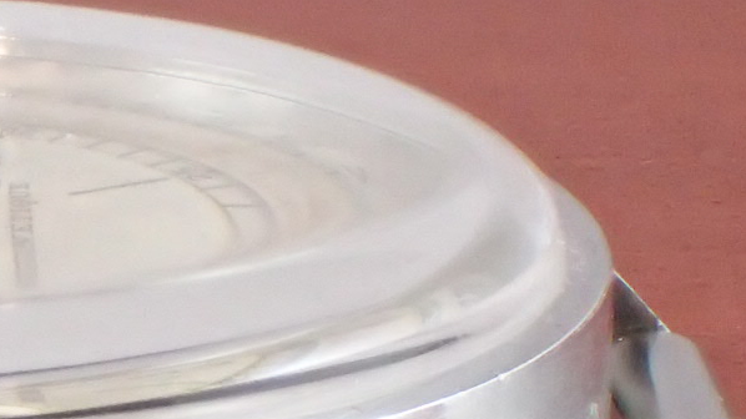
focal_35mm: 259
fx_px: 5122
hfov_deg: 8.2
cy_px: 348
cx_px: -217
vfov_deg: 4.7
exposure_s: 1/80
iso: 1250
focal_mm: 13.47
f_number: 5.6
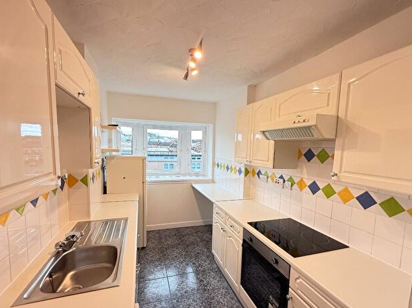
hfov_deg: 94.5
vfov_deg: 77.9
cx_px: 201
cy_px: 165
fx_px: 190
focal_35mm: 16
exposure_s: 1/67
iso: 320
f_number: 2.2
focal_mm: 2.22
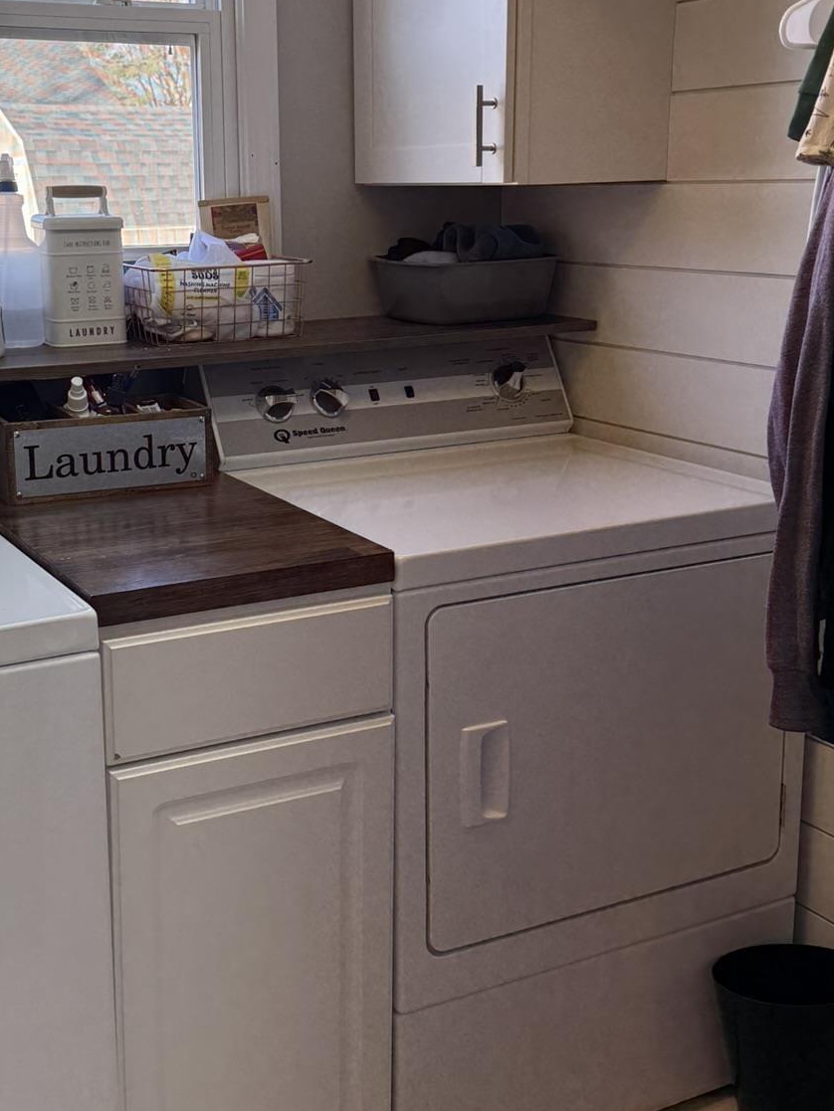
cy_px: 468
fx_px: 1413
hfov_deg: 32.7
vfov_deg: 42.8
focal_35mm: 44
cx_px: 301
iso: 200
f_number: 1.78
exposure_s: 1/234
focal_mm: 6.76
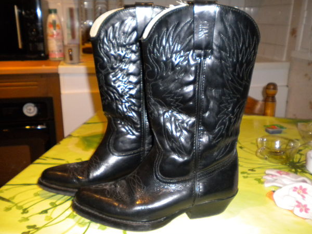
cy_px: 117
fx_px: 315
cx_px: 156
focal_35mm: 35
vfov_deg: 40.7
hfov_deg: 52.6
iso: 400
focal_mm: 6.3
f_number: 3.1
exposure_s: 1/30
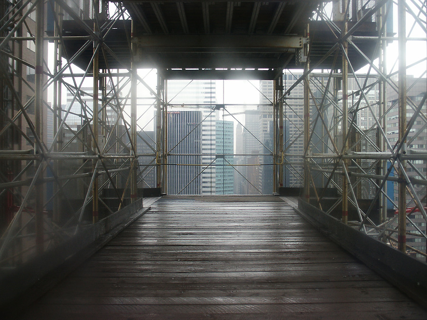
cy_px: 160
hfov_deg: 52.7
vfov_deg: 40.7
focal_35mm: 35
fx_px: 432
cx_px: 214
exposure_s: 1/45
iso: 80
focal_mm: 7.18
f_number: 3
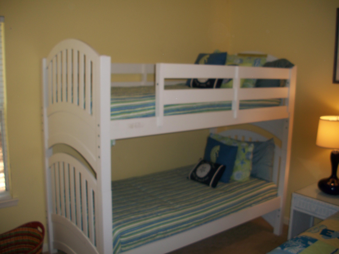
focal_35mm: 35
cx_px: 170
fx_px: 343
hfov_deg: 52.6
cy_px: 127
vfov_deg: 40.7
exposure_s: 1/30
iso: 80
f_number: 3.1
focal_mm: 6.3
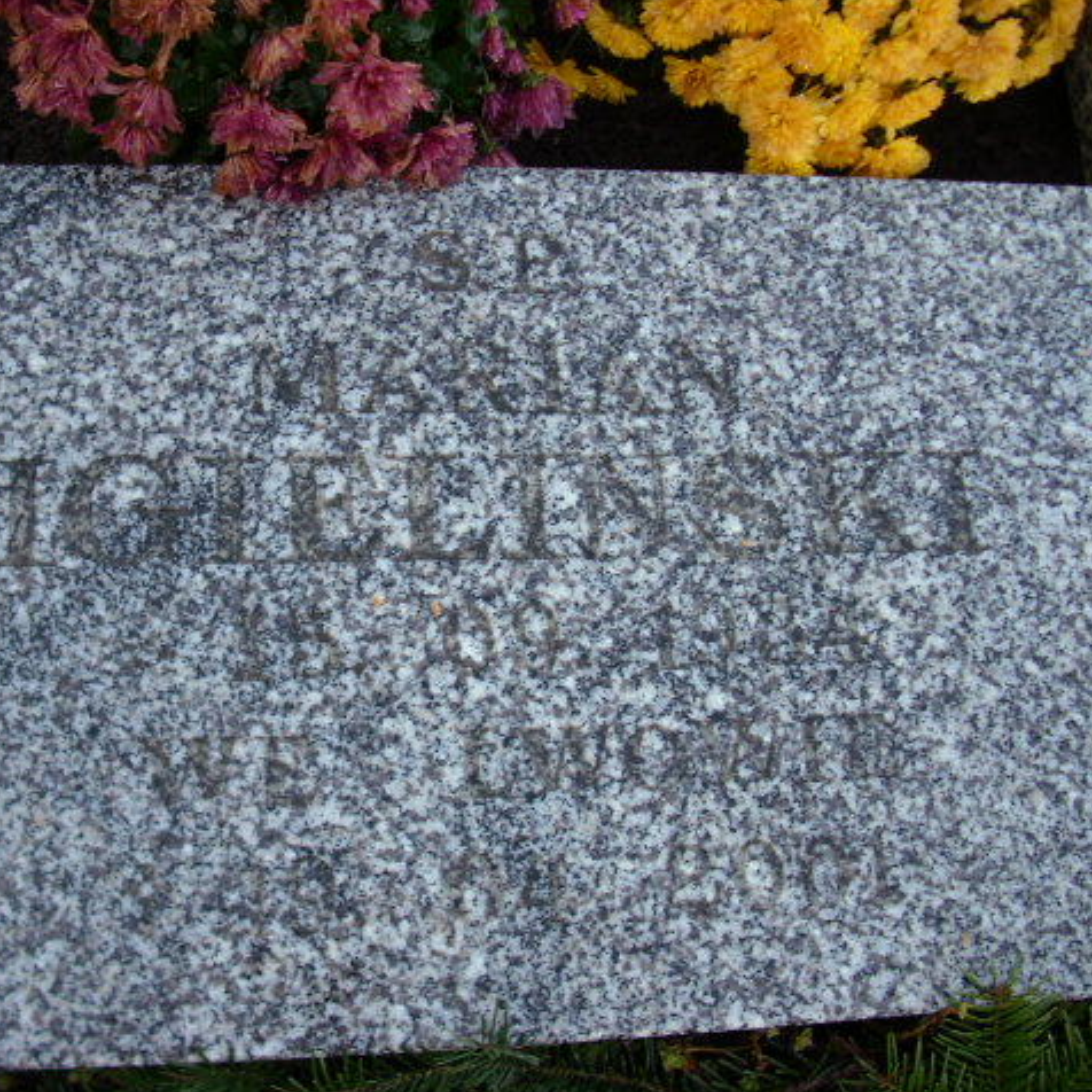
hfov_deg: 38.3
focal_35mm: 44
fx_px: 1570
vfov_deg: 38.3
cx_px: 484
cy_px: 546
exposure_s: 1/114
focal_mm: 6.2
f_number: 2.8
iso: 50
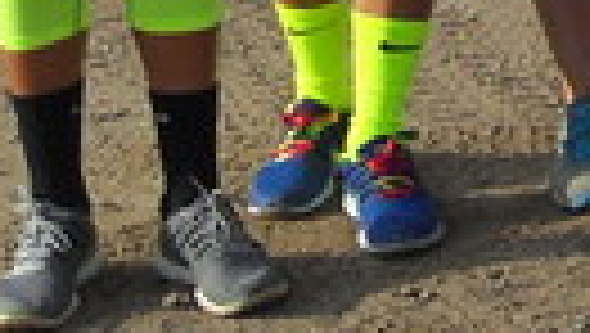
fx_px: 3273
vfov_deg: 5.4
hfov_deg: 9.8
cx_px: 1027
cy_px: -724
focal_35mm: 209
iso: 80
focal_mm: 6.3
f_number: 8.2
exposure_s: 1/180
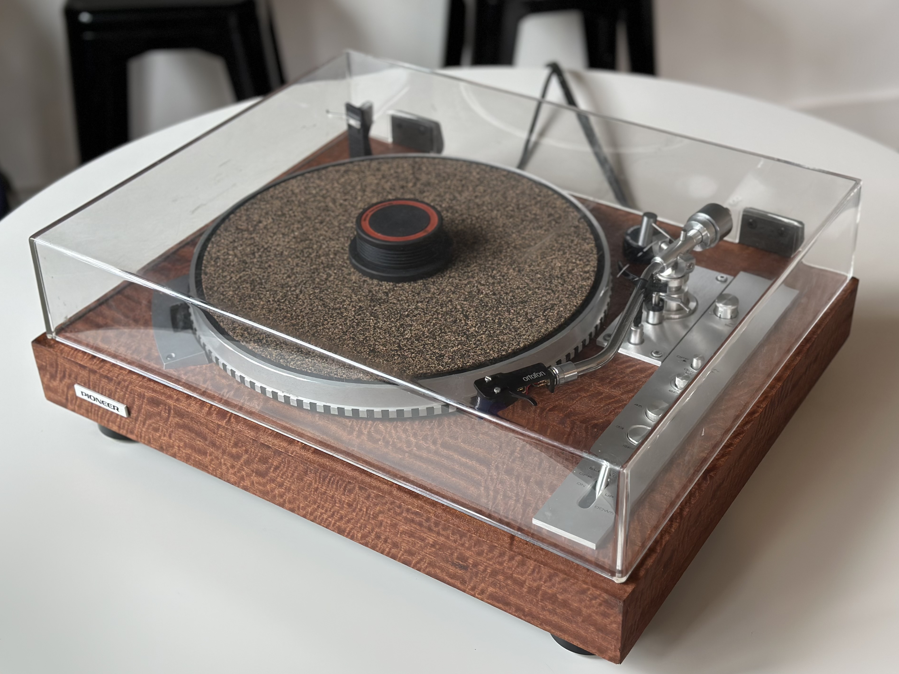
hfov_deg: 37.5
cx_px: 459
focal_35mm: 51
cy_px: 347
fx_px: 1324
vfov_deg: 28.6
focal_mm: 6.86
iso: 125
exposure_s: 1/111
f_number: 1.78
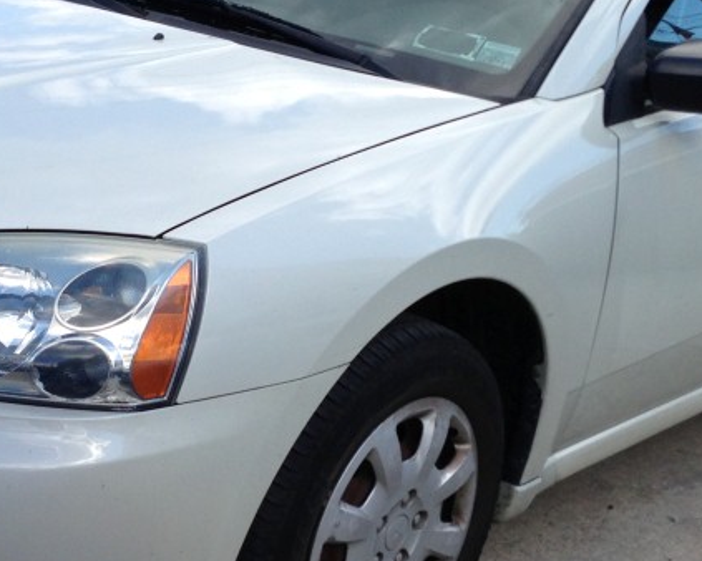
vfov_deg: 19.6
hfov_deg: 24.3
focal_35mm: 78
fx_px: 1620
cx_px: 217
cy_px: 285
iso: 50
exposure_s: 1/678
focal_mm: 4.13
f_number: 2.4
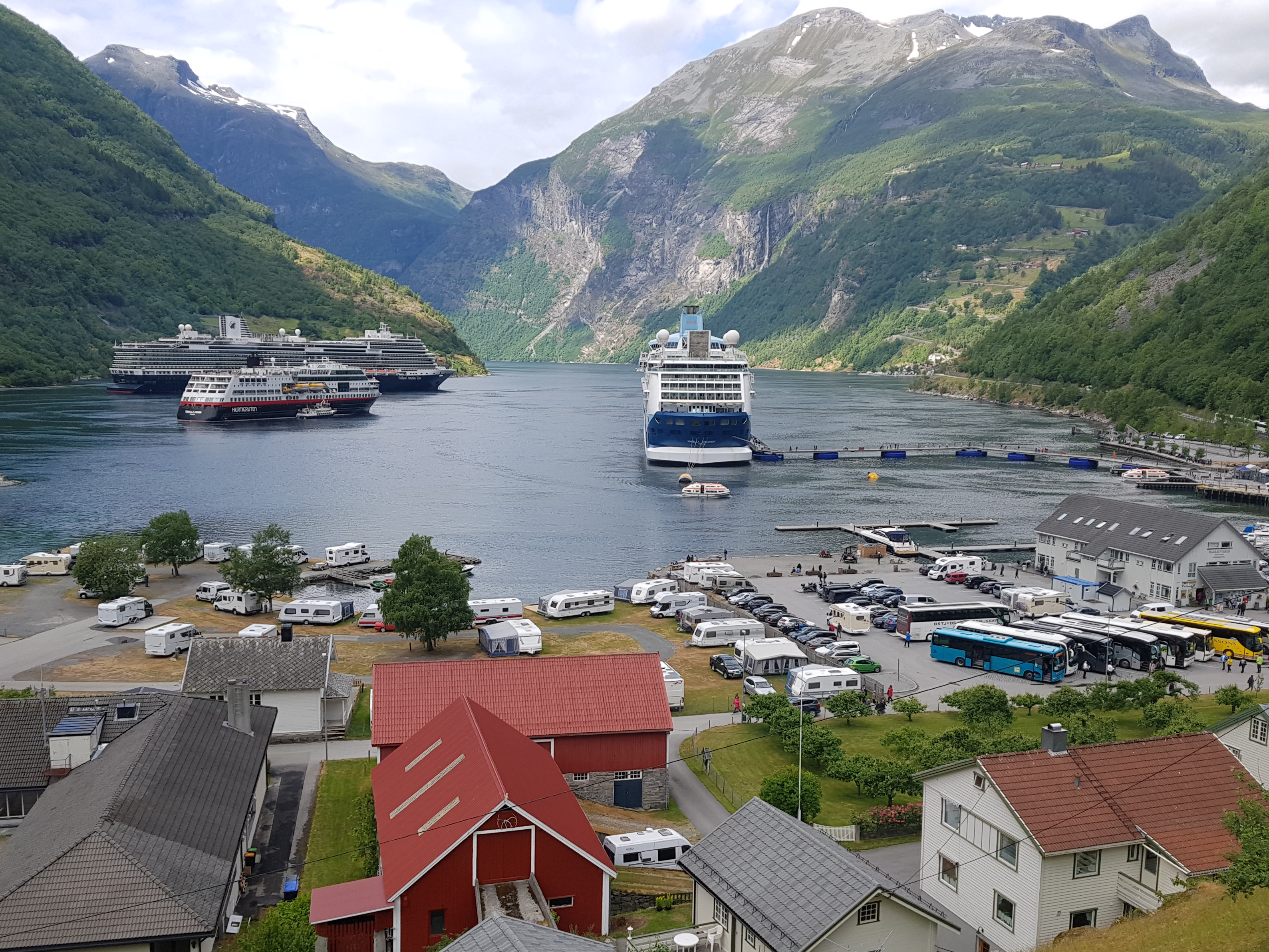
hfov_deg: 55.3
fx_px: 1210
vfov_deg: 42.8
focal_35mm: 33
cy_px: 555
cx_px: 620
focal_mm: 4.2
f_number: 1.7
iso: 50
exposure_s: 1/1548
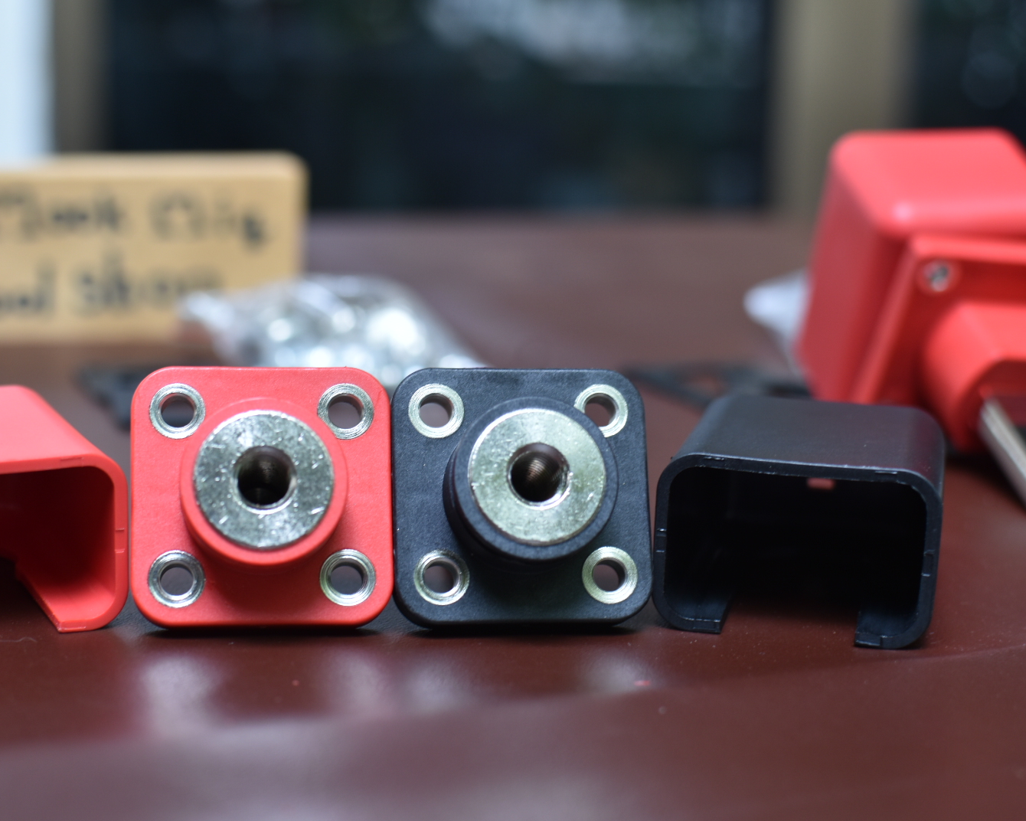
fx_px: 1809
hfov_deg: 31.6
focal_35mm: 60
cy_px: 412
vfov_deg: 25.6
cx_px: 411
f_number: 2.8
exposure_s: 1/25
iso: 160
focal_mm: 35
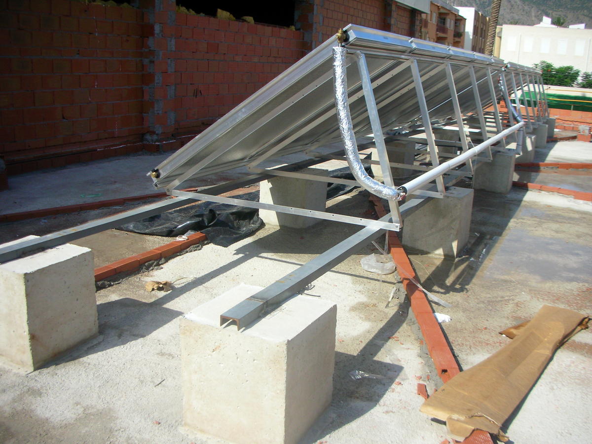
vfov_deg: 40.7
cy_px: 222
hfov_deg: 52.6
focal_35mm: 35
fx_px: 599
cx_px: 296
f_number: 8.5
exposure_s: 1/136
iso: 50
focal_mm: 5.8
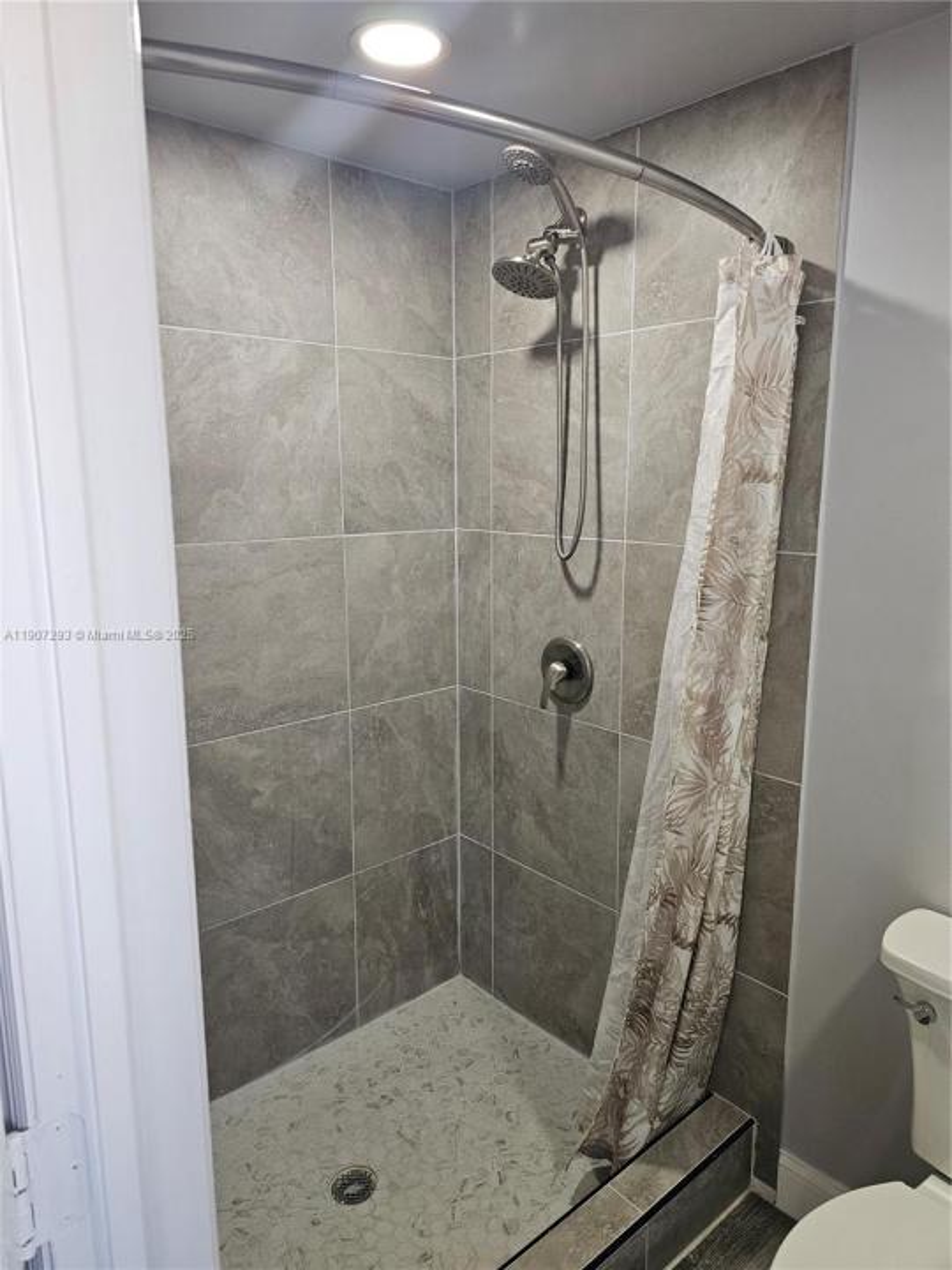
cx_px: 476
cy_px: 635
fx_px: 843
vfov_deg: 73.9
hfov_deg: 58.9
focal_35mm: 23
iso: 250
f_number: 1.7
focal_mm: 6.3
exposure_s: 1/120
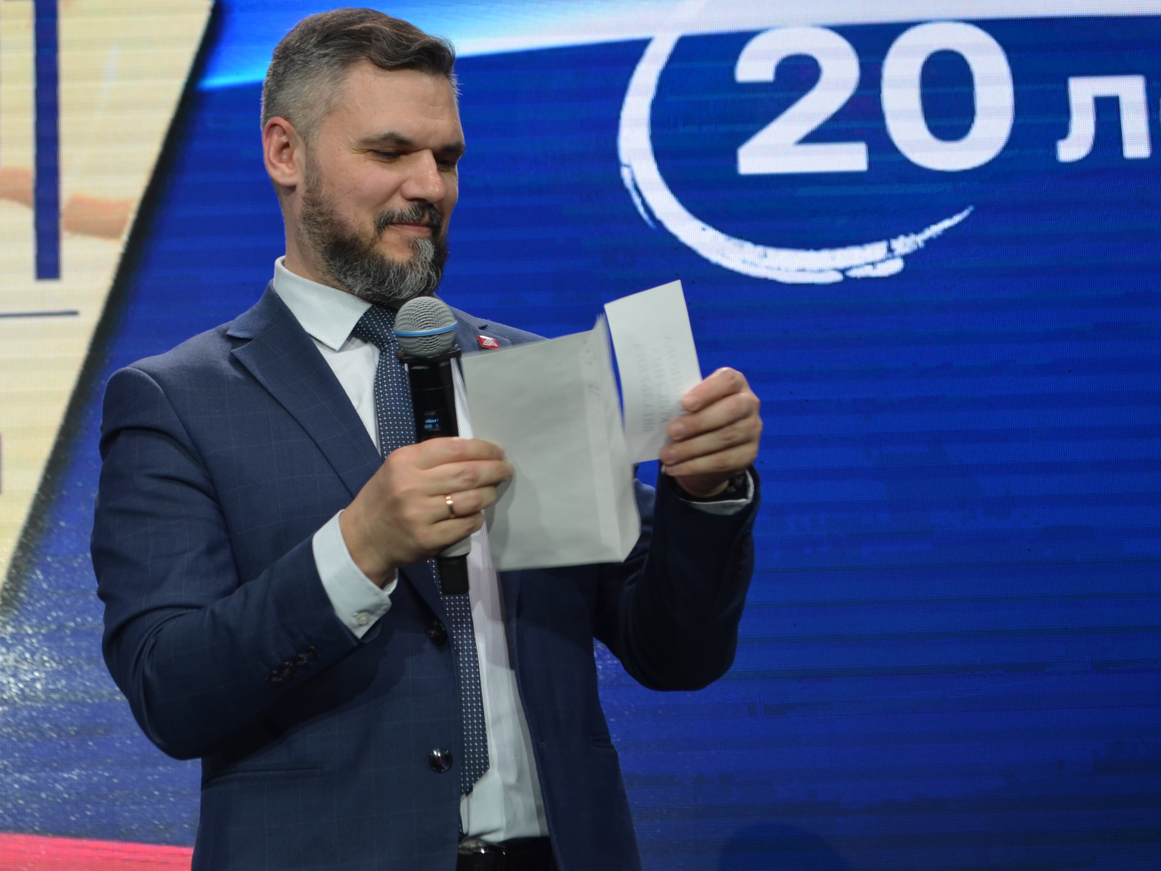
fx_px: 3253
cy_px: 393
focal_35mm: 97
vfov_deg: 15.2
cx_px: 435
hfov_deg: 20.2
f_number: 5.6
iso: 400
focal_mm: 48
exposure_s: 1/80
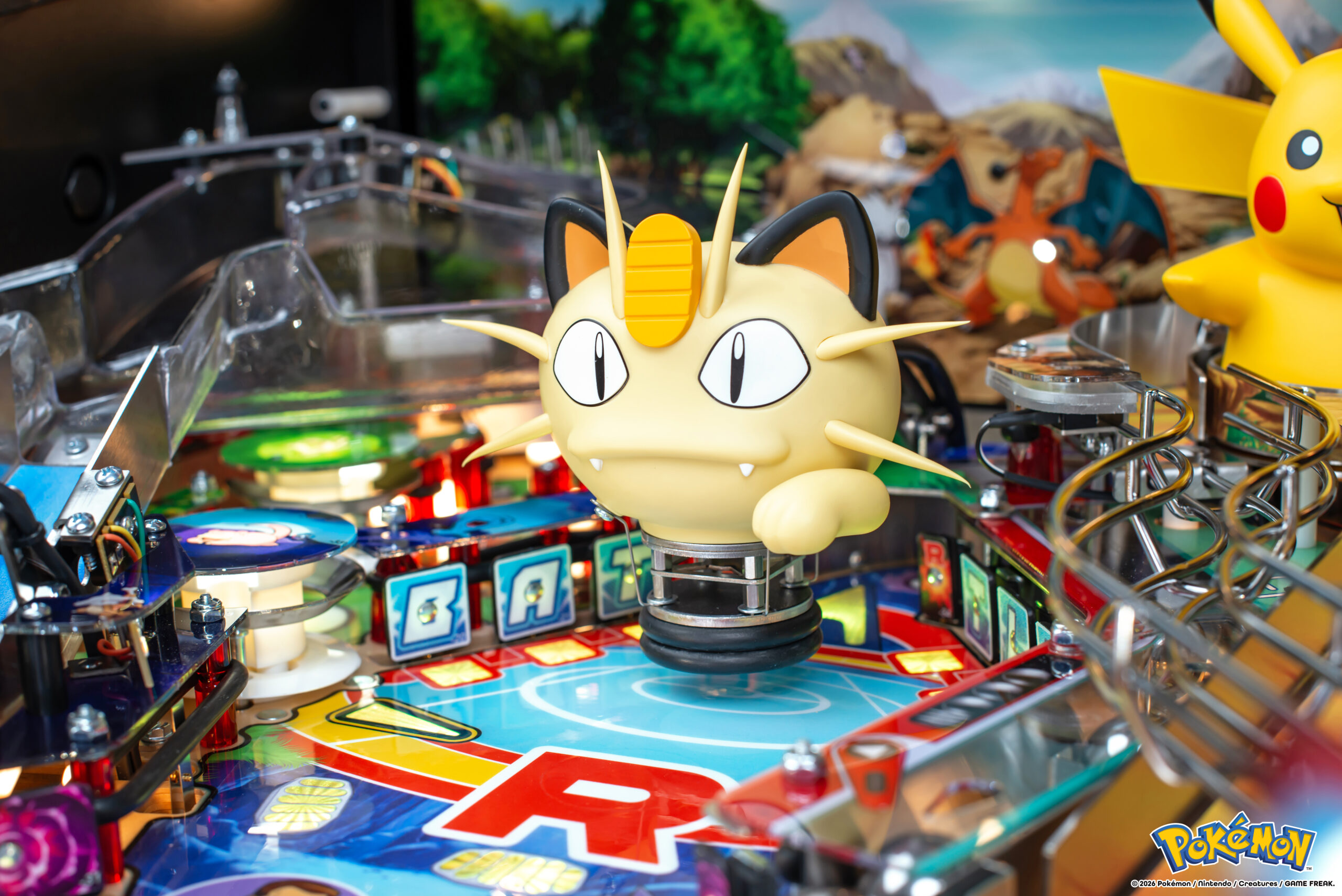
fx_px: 1865
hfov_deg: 39.6
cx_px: 671
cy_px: 448
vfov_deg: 27.0
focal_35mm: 50
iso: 320
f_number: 6.3
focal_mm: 50
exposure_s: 1/80
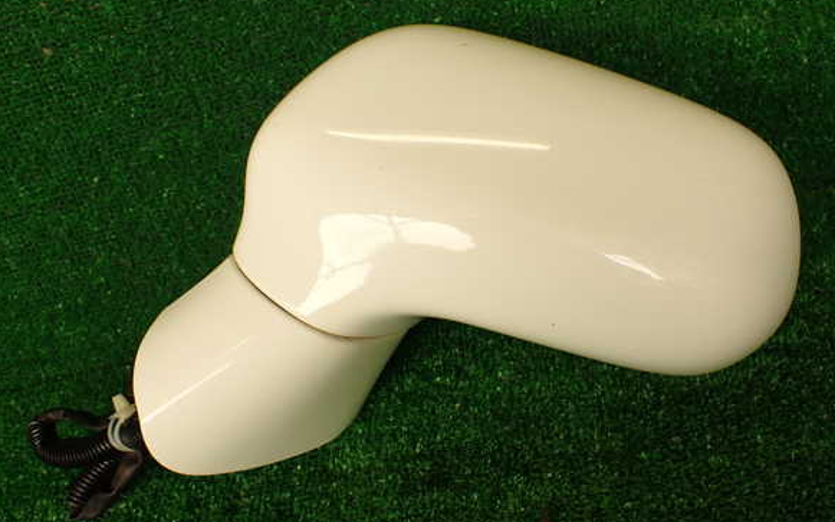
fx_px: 796
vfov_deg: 36.3
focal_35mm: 35
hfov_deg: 55.3
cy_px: 267
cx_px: 427
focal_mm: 5.79
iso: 100
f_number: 3.2
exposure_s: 1/80
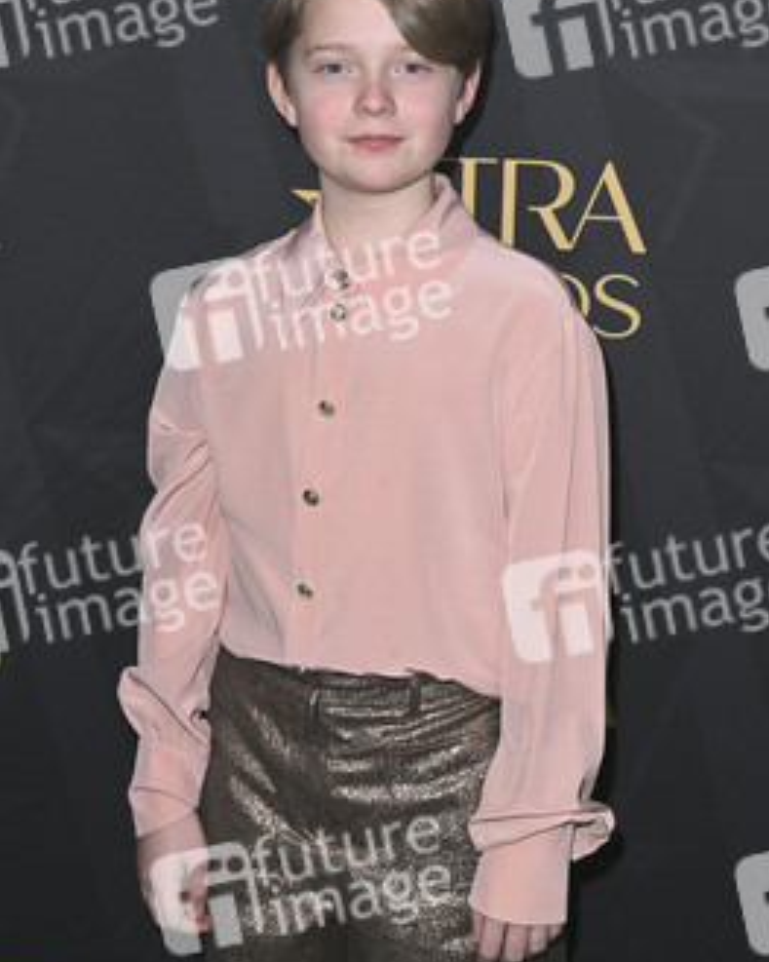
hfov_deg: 21.0
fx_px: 2078
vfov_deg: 26.1
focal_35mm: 73
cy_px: 447
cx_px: 386
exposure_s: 1/320
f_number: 6.3
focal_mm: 64
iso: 2000
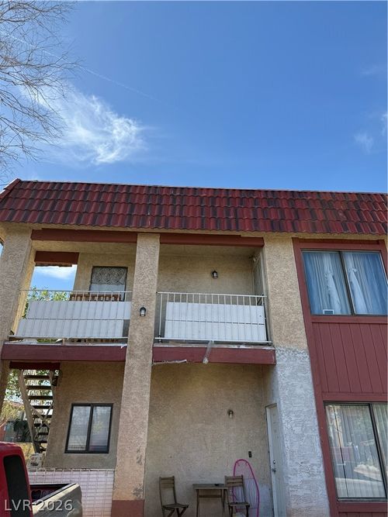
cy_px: 258
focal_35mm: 24
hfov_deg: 56.8
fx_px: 359
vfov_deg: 71.6
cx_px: 194
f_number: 1.78
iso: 80
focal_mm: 6.76
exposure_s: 1/2525
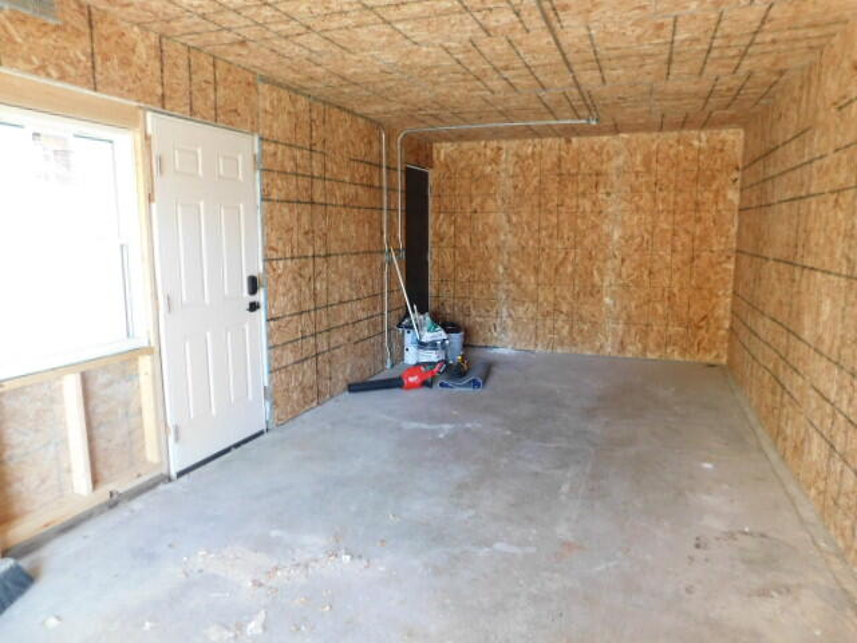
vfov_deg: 58.9
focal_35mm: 23
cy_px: 322
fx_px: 569
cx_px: 428
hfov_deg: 73.9
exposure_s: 1/30
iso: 280
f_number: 3
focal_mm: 4
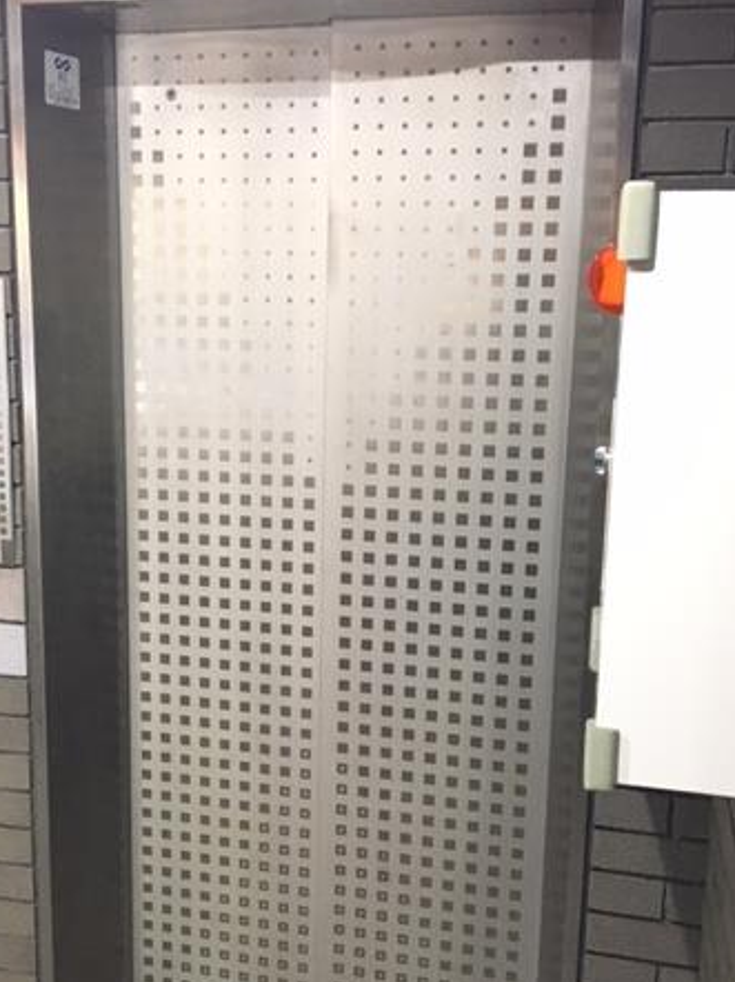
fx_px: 1190
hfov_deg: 34.2
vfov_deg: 44.8
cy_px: 515
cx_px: 293
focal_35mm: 42
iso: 200
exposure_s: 1/15
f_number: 2.2
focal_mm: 4.15
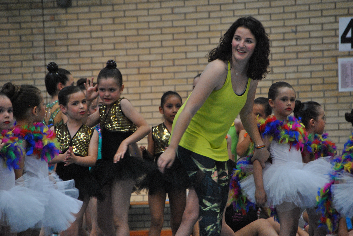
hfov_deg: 6.9
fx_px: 2945
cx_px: 176
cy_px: 118
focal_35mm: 300
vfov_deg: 4.6
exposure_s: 1/125
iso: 800
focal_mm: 200
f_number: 6.3
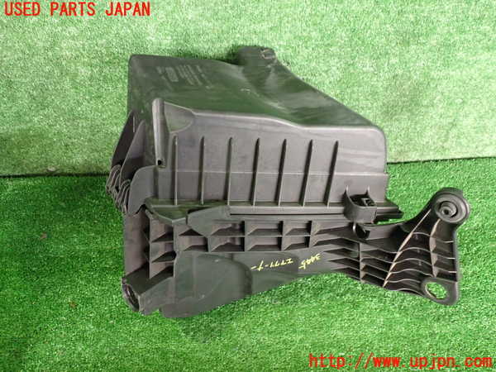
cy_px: 186
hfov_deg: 60.0
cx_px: 248
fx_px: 430
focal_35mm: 30
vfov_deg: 46.8
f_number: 2.3
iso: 800
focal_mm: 5.4
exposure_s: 1/30
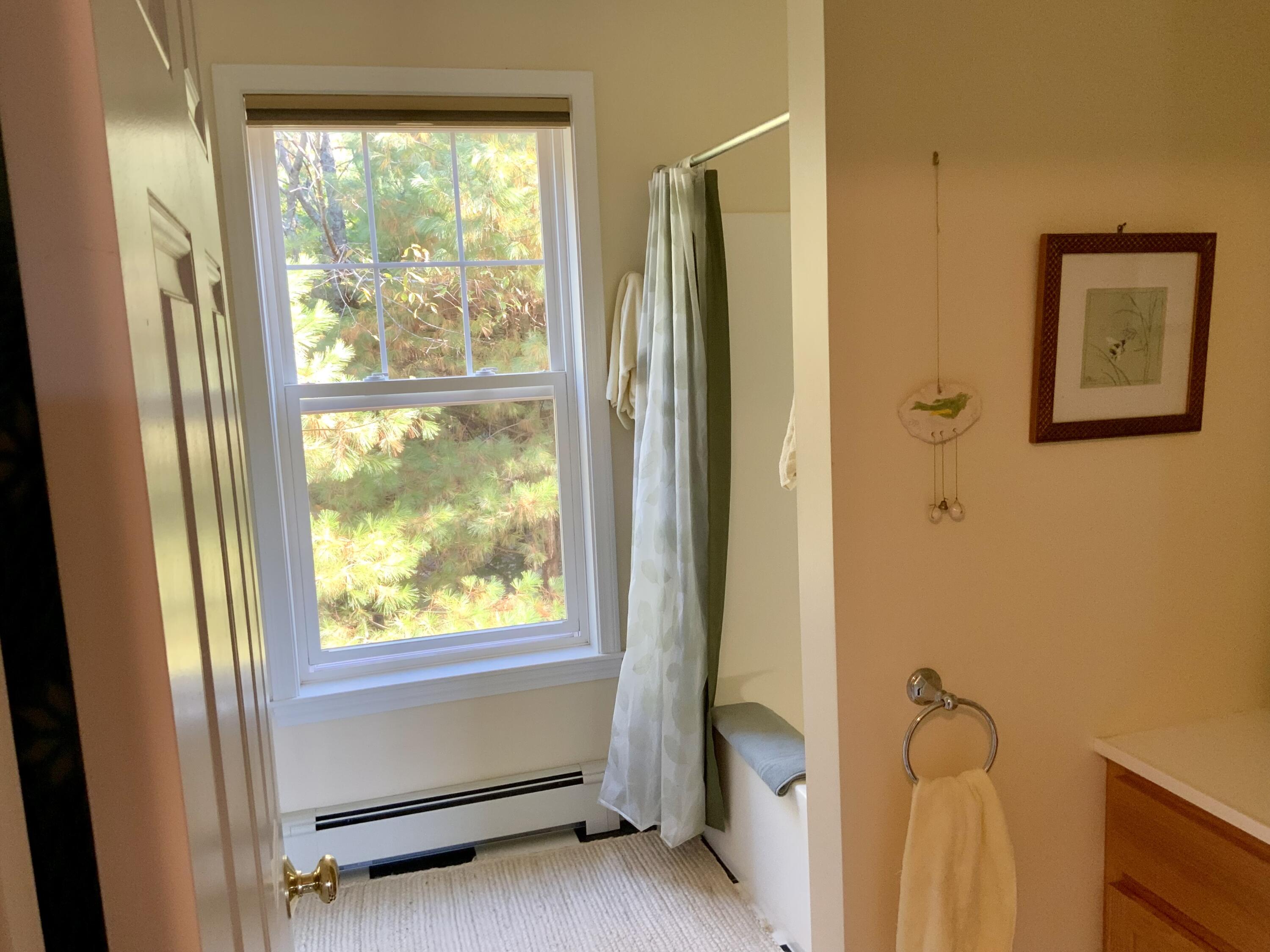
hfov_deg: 61.7
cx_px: 635
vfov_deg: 48.2
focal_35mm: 29
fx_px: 1064
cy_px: 476
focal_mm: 3
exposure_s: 1/60
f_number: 1.8
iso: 80
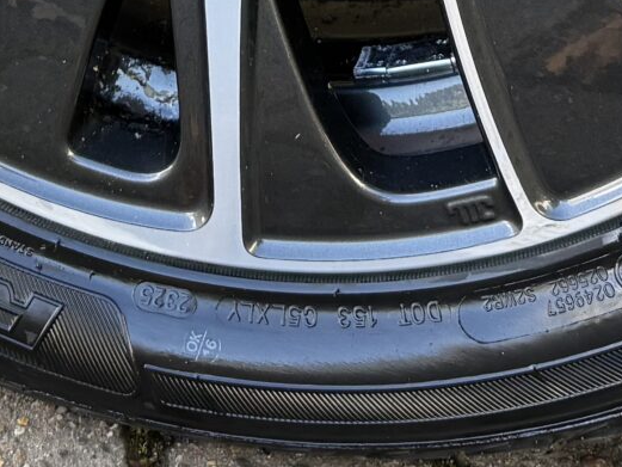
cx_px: 246
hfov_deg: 16.7
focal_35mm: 118
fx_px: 2121
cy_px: -546
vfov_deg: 11.1
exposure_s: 1/243
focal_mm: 6.76
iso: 100
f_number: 1.78
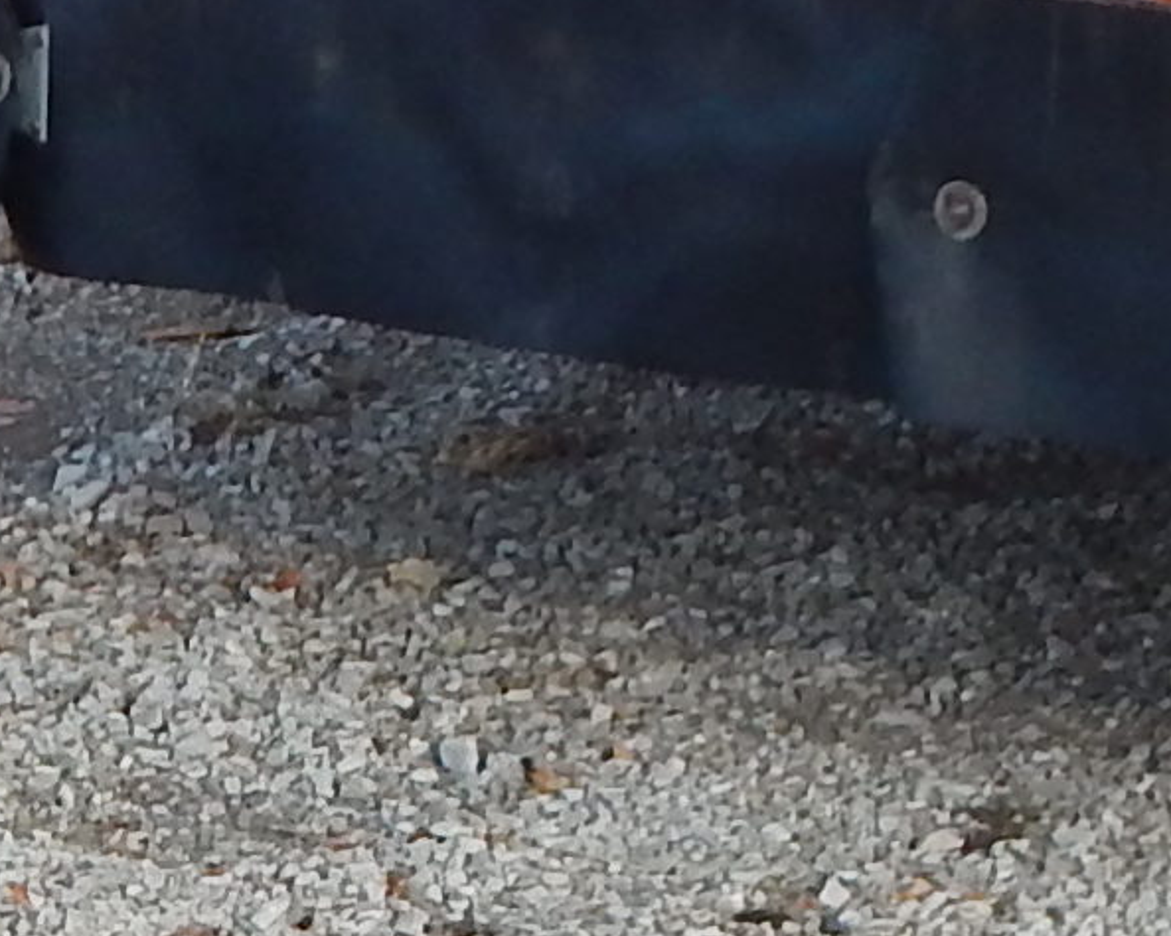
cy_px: 956
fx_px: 5786
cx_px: 225
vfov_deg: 9.2
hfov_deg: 11.5
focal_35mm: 167
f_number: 3
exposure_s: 1/640
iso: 125
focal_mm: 4
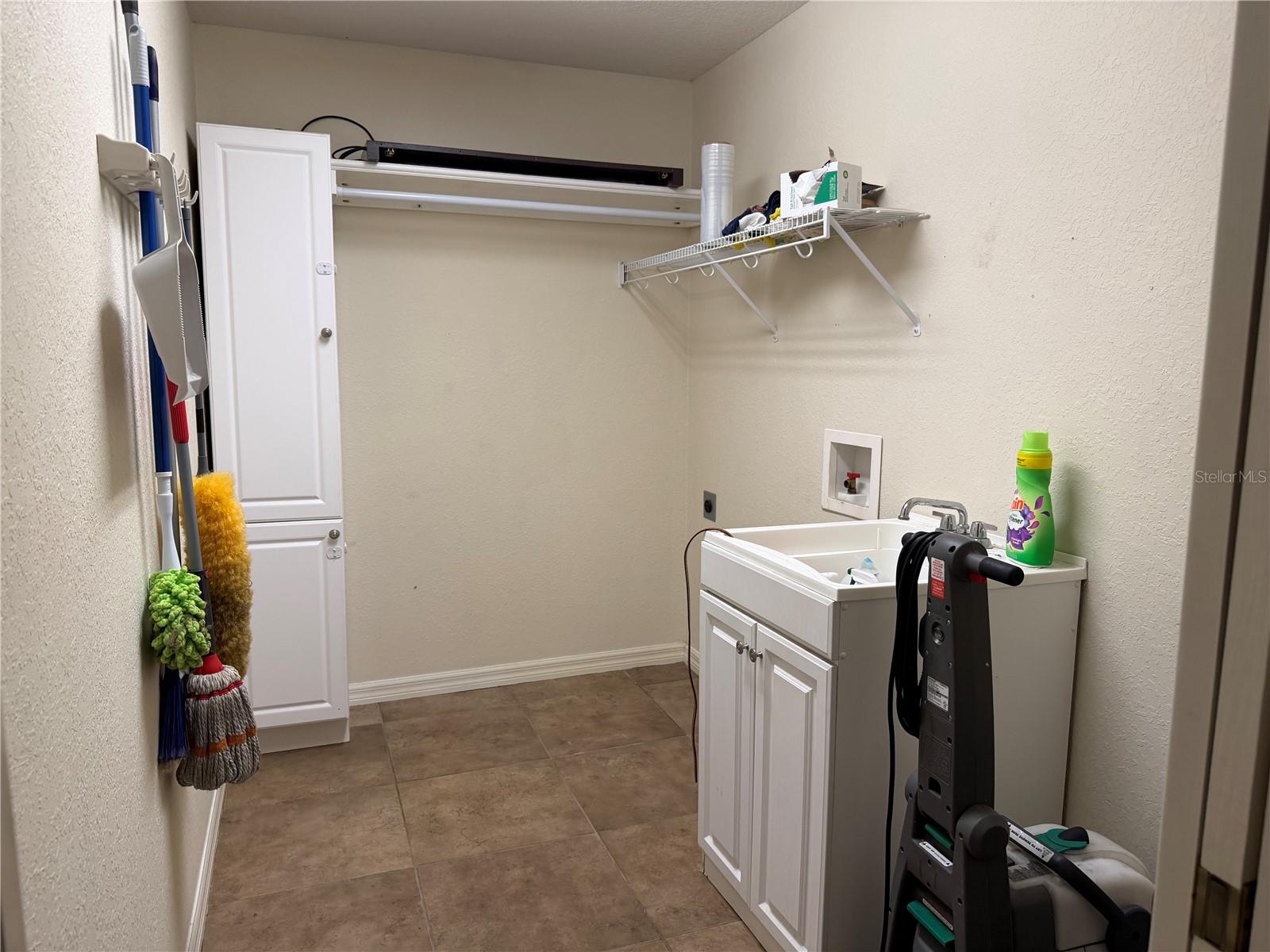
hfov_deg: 71.6
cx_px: 635
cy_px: 476
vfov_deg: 56.8
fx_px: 881
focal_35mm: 24
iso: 160
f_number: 1.78
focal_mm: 6.76
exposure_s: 1/120
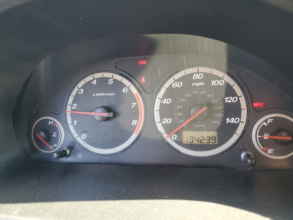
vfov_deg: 53.1
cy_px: 110
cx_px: 146
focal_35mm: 26
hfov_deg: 67.3
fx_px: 220
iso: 80
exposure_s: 1/60.2
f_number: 1.5
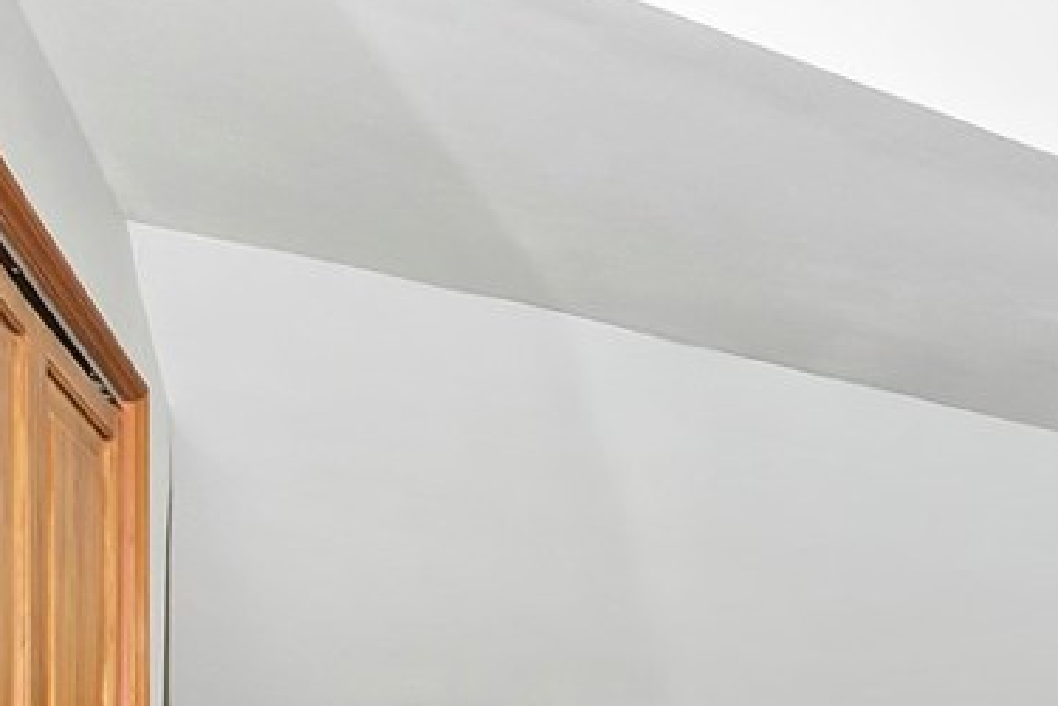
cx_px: 1394
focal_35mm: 41
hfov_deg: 33.6
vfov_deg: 27.6
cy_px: 902
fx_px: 1205
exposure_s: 1/30
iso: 400
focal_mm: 10
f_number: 8
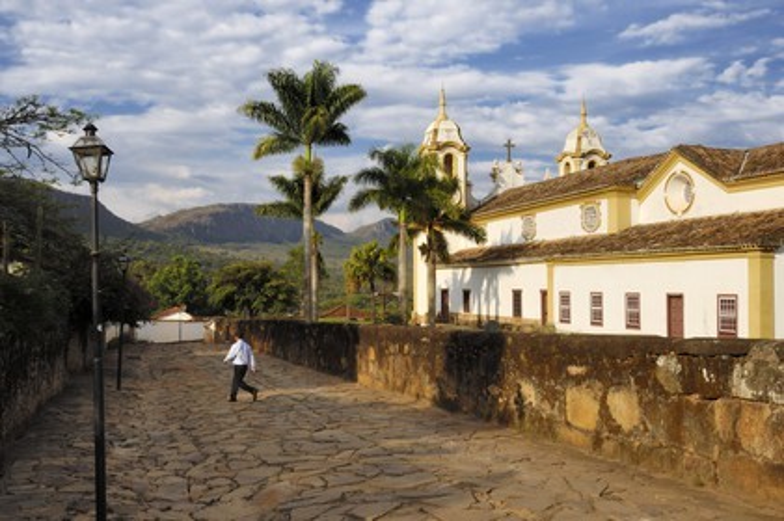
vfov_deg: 36.8
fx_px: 783
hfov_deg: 53.2
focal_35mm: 36
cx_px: 392
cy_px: 260
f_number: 13
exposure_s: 1/160
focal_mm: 24
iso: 100
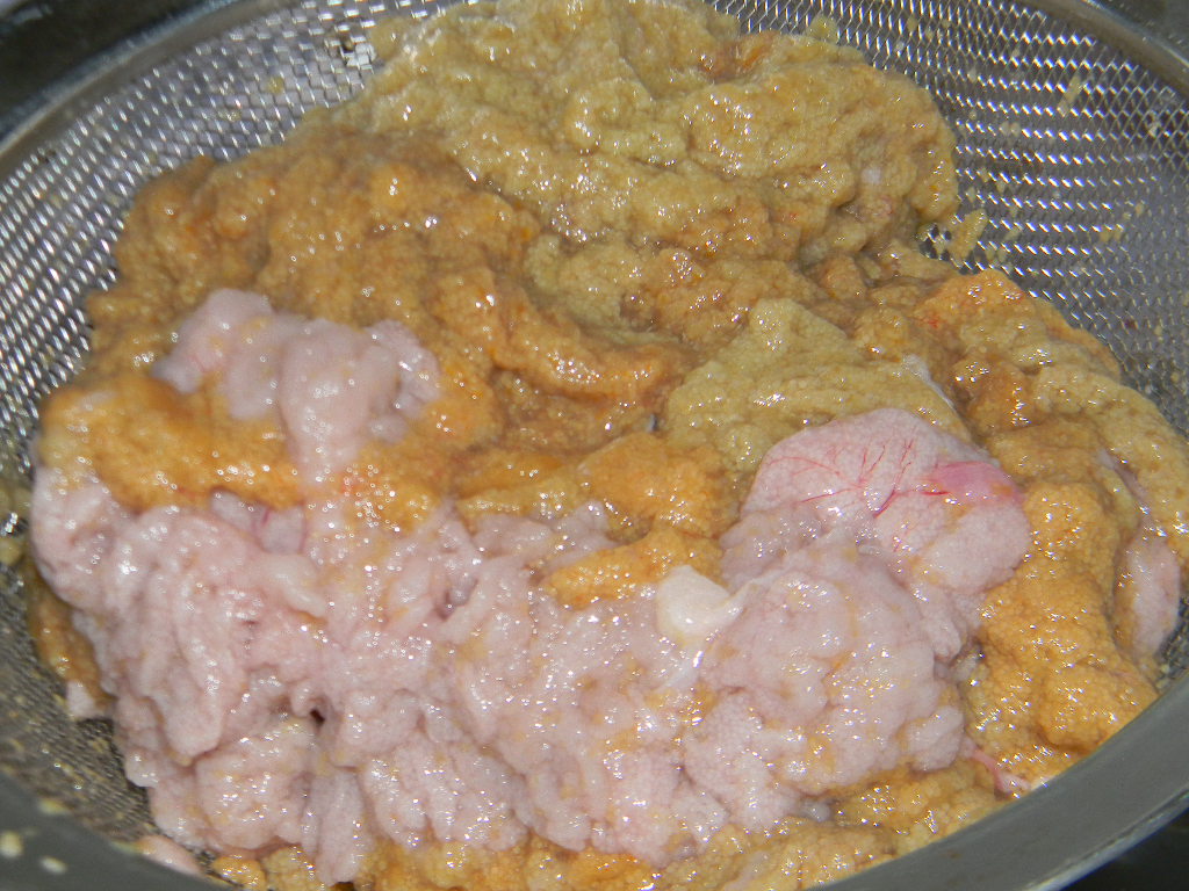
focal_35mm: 83
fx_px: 2851
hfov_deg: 23.6
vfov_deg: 17.8
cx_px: 594
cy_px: 446
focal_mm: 15.1
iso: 200
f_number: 4.5
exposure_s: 1/30
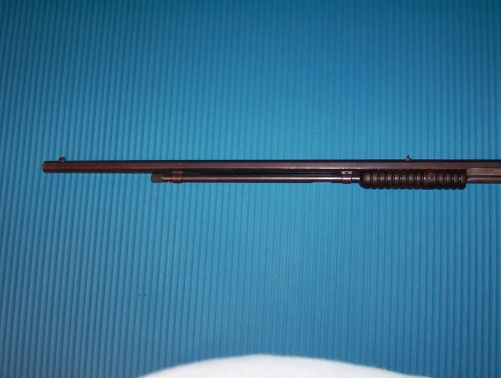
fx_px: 783
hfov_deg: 35.5
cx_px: 250
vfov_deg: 27.1
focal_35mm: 54
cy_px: 189
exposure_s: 1/69.5
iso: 140
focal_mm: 7.1
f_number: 2.97
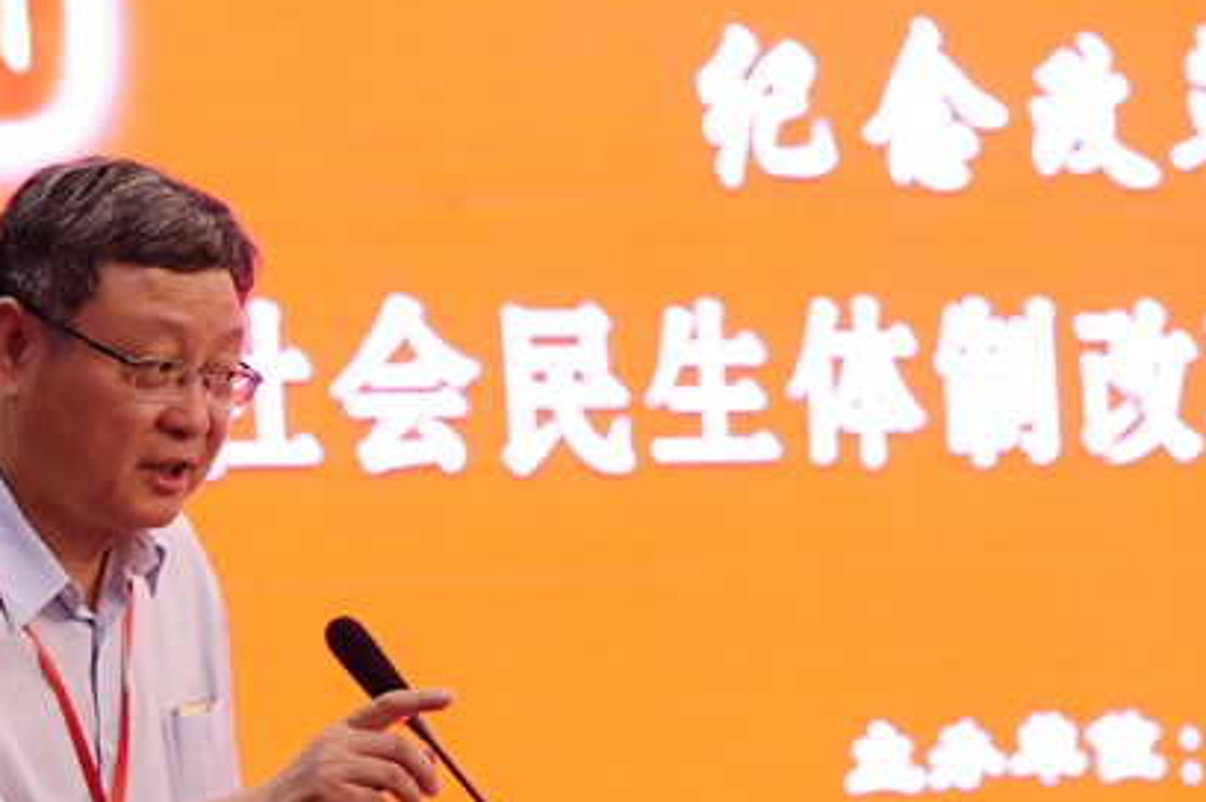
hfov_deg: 9.9
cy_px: 554
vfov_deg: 6.6
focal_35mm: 209
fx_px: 6996
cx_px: 554
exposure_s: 1/80
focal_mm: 122
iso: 2500
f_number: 3.5
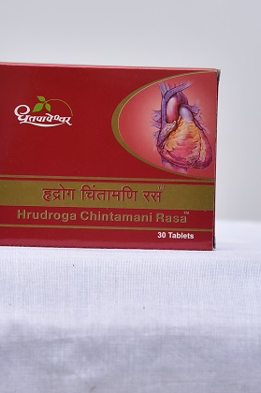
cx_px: 103
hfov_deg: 14.5
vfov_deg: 21.7
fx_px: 1025
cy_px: 158
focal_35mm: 94
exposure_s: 1/125
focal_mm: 75
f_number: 4
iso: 1250
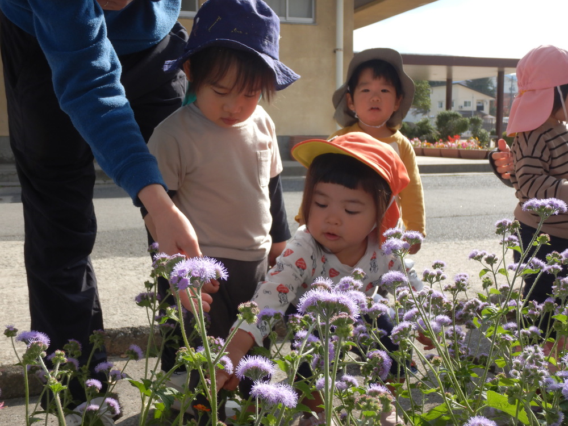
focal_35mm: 40
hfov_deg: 46.8
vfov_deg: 36.0
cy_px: 213
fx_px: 656
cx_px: 284
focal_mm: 7.2
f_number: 4.2
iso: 125
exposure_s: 1/400
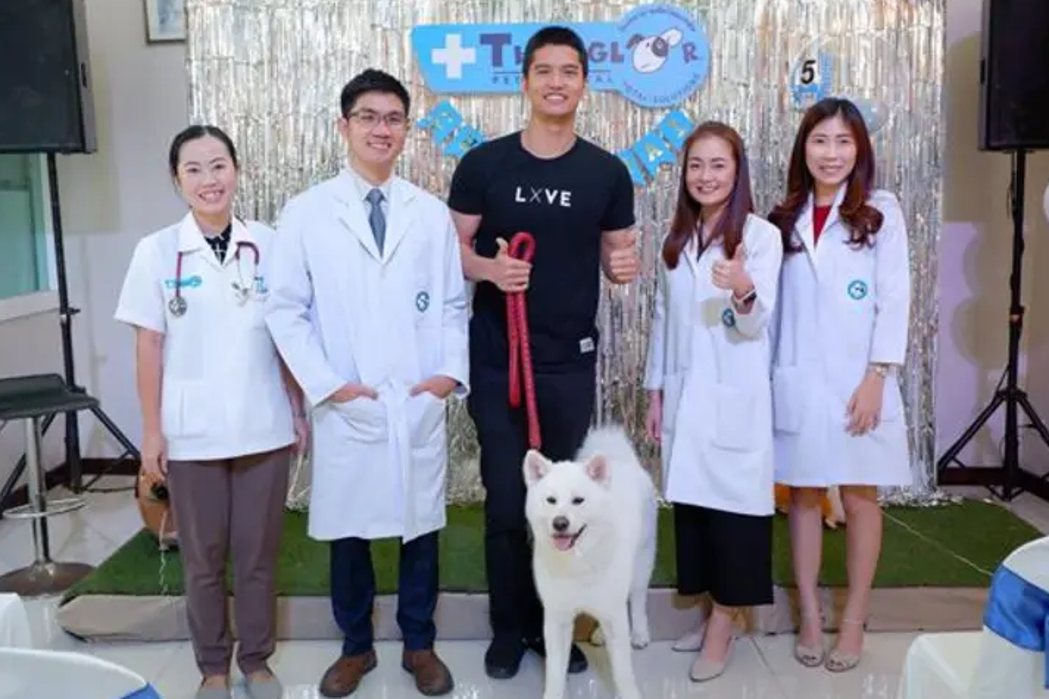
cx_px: 533
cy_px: 360
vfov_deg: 37.8
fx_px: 1020
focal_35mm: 35
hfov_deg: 54.4
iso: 200
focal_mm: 21.5
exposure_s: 1/60
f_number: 4.2
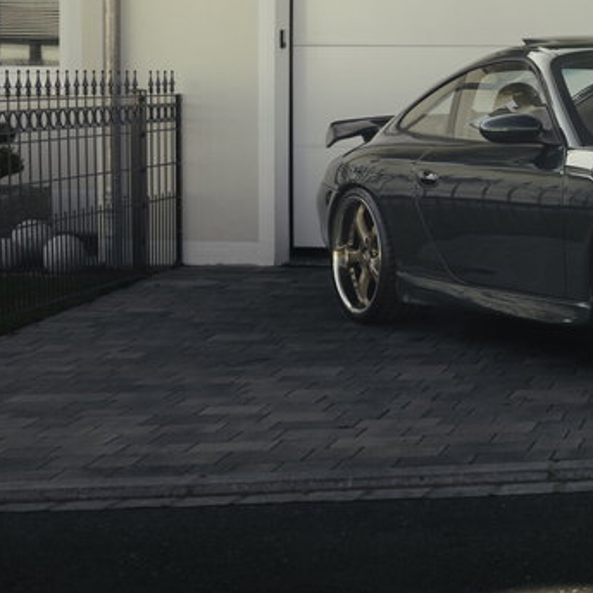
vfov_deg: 19.0
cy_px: 165
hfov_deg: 18.2
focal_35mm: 91
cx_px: 684
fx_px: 1764
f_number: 4
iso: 100
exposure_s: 1/125
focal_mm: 24
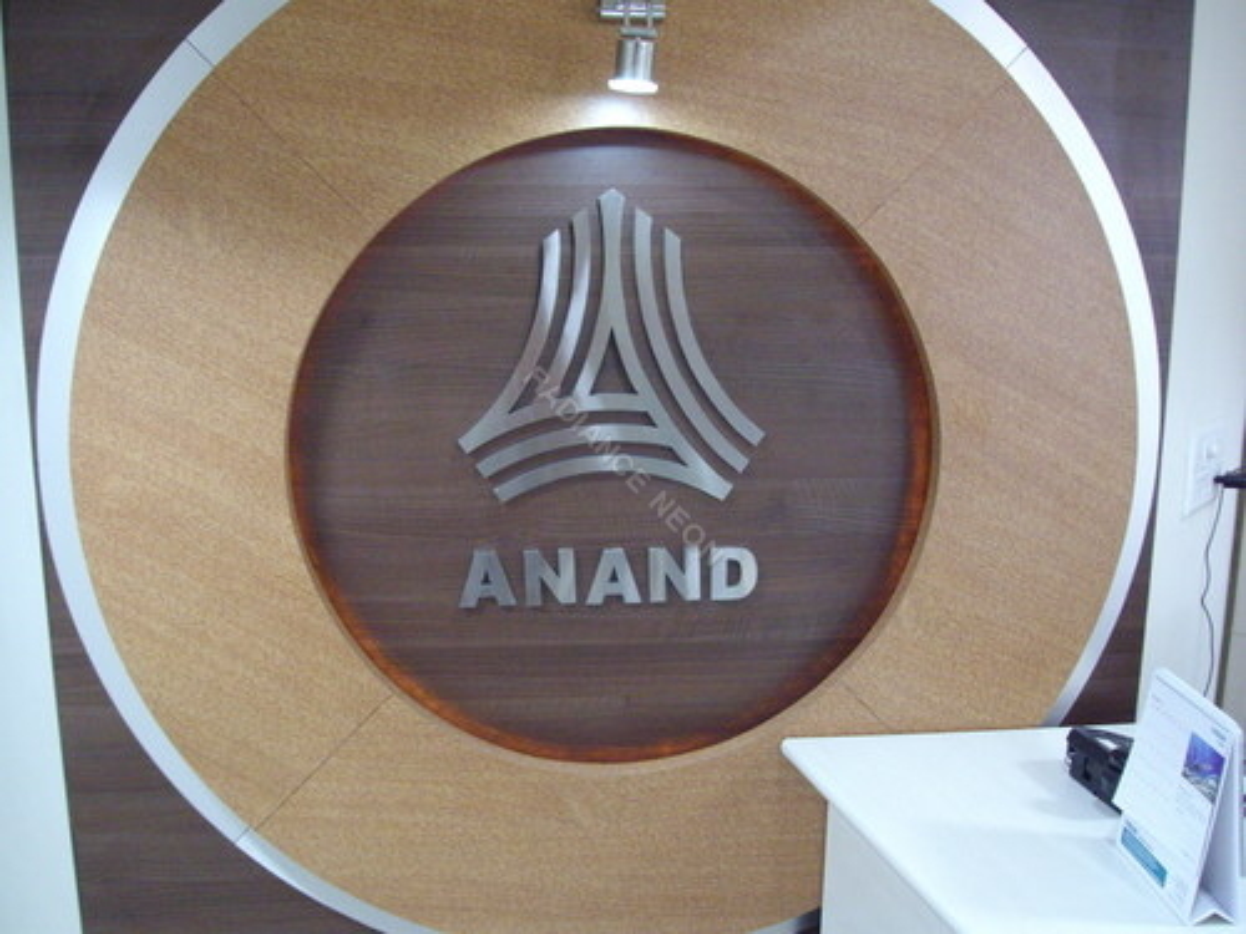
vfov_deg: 39.7
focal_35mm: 36
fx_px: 1296
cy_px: 467
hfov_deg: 51.4
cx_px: 623
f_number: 2.7
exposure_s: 1/50
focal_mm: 6
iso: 320
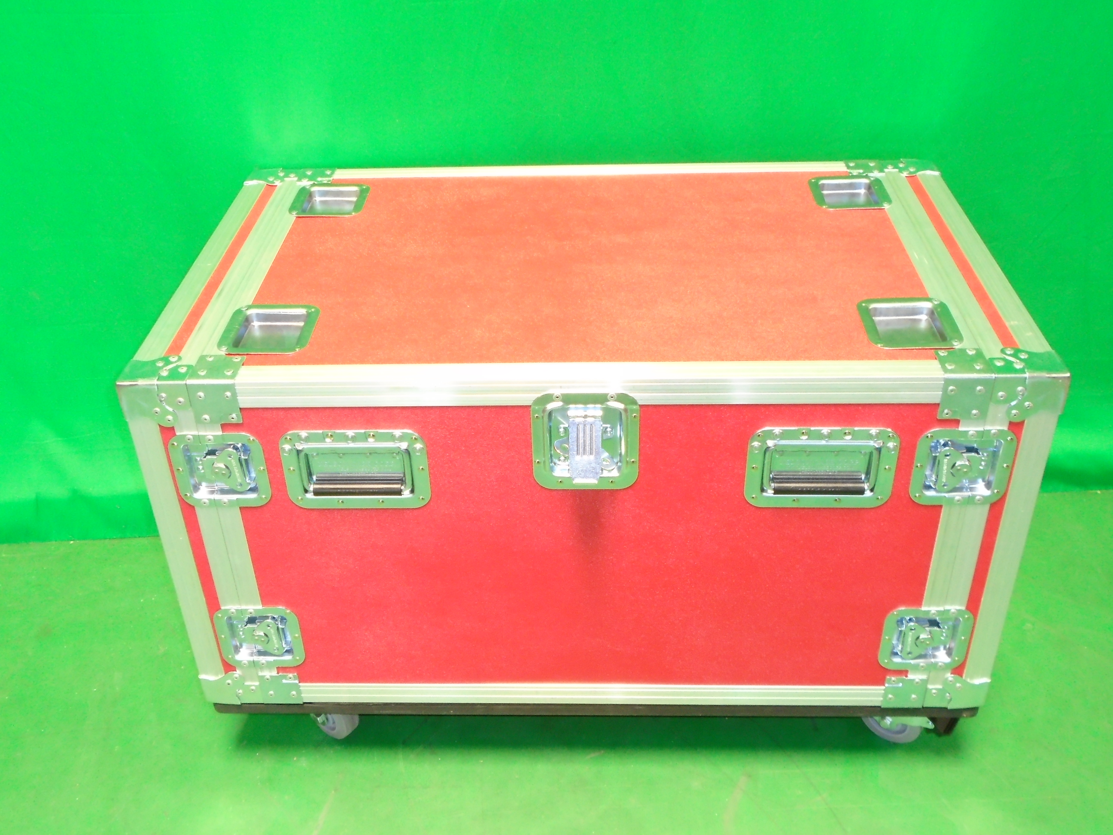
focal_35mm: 36
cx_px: 556
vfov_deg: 39.7
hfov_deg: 51.4
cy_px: 418
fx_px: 1157
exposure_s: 1/40
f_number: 3.8
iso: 400
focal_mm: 6.4
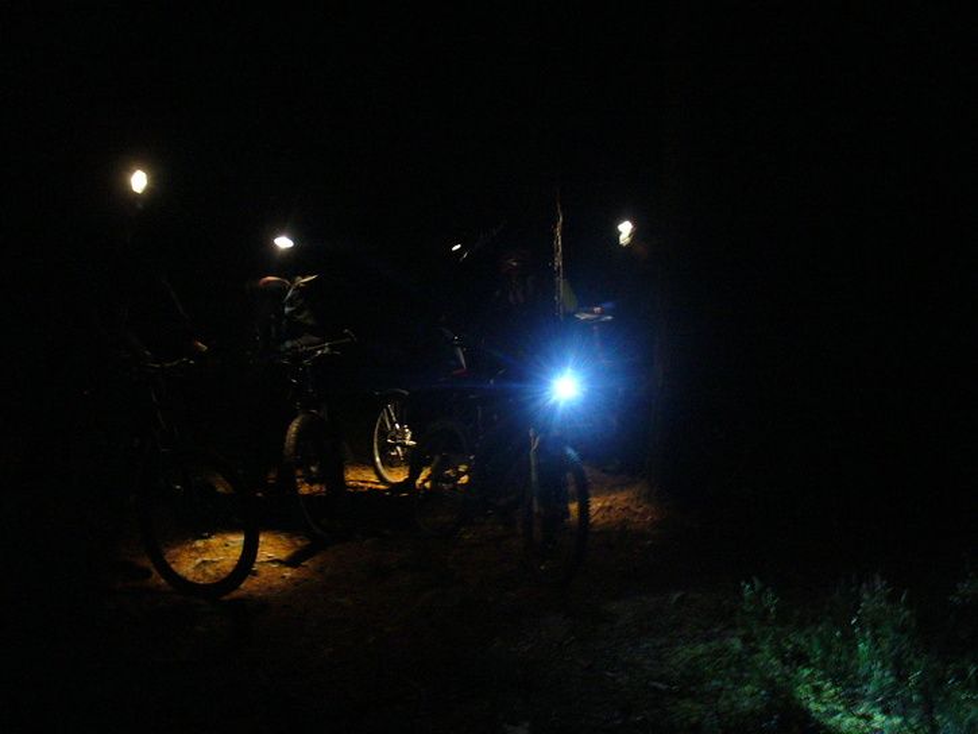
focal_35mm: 37
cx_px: 489
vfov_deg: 38.7
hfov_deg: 50.1
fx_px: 1046
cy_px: 367
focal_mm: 6.1
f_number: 2.8
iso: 200
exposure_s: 1/8
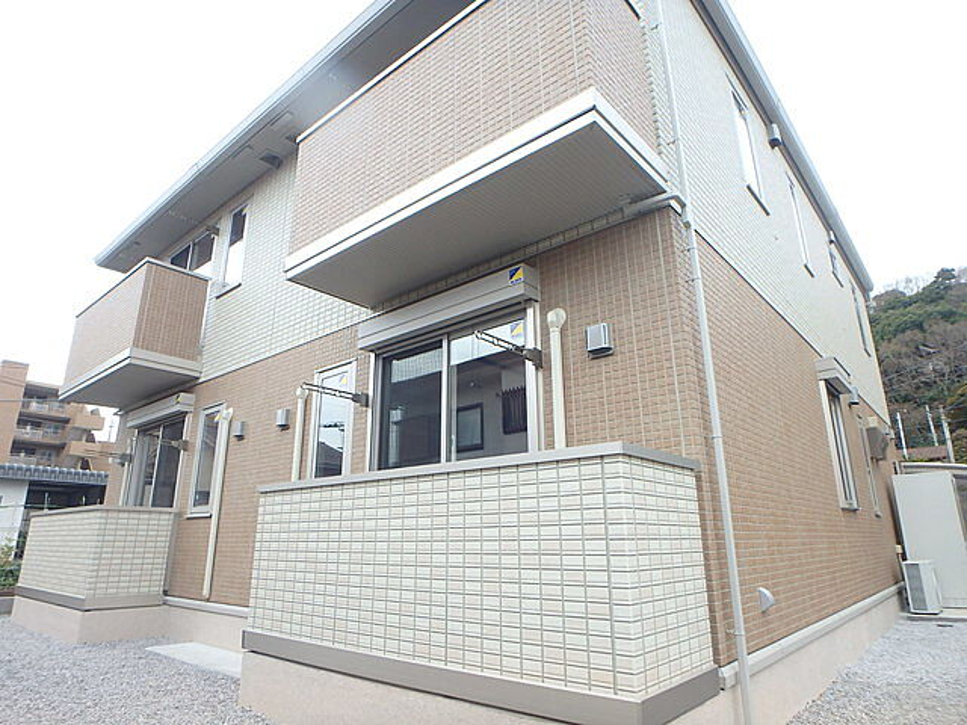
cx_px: 484
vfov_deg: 63.4
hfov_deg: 79.0
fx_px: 587
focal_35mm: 21
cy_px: 362
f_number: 3.5
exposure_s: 1/200
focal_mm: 3.7
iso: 125
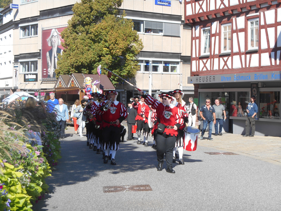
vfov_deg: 18.4
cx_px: 140
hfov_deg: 24.4
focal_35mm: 80
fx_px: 649
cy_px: 106
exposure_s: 1/250
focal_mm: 14.3
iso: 80
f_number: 4.7
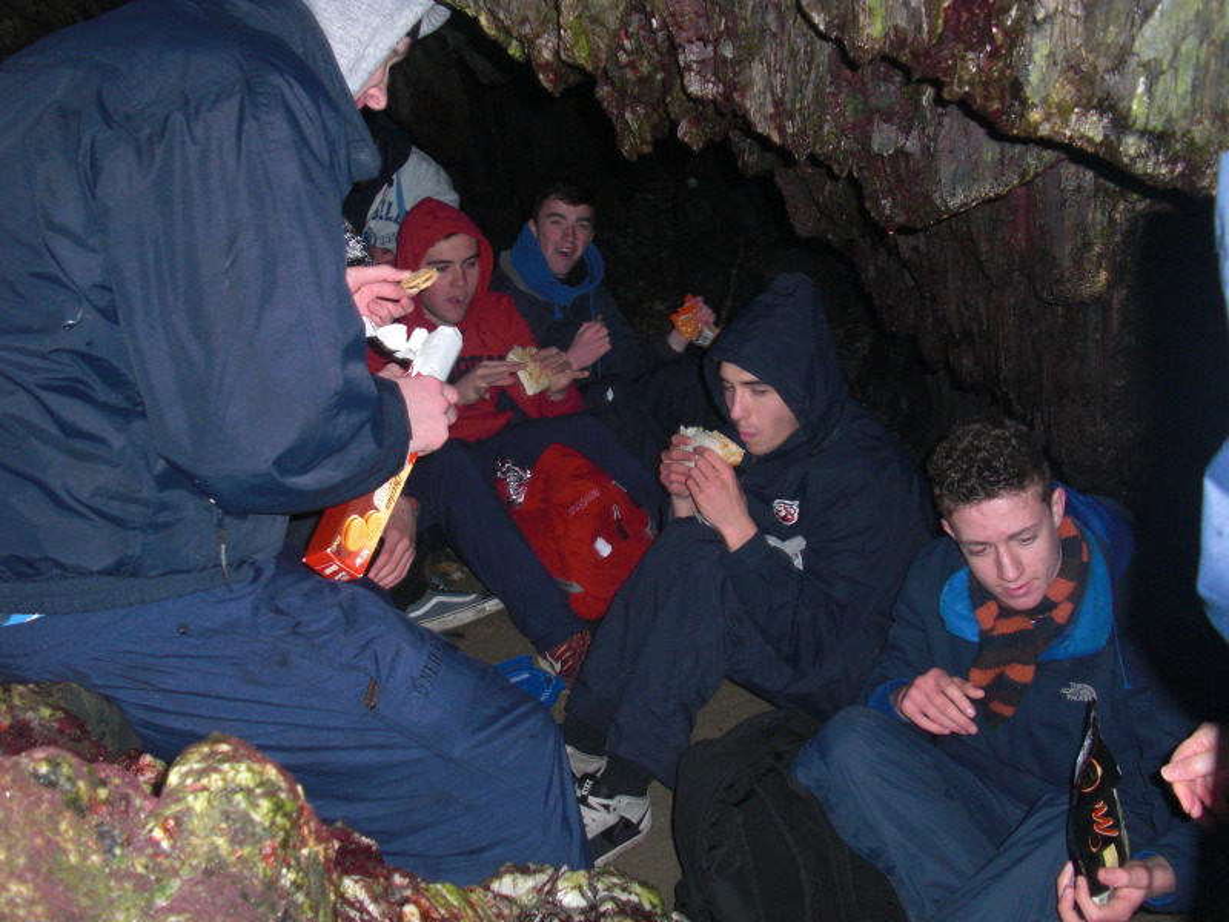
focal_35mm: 36
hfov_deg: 51.4
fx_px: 1278
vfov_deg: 39.7
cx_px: 614
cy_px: 461
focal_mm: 6.3
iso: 200
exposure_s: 1/60
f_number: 2.8
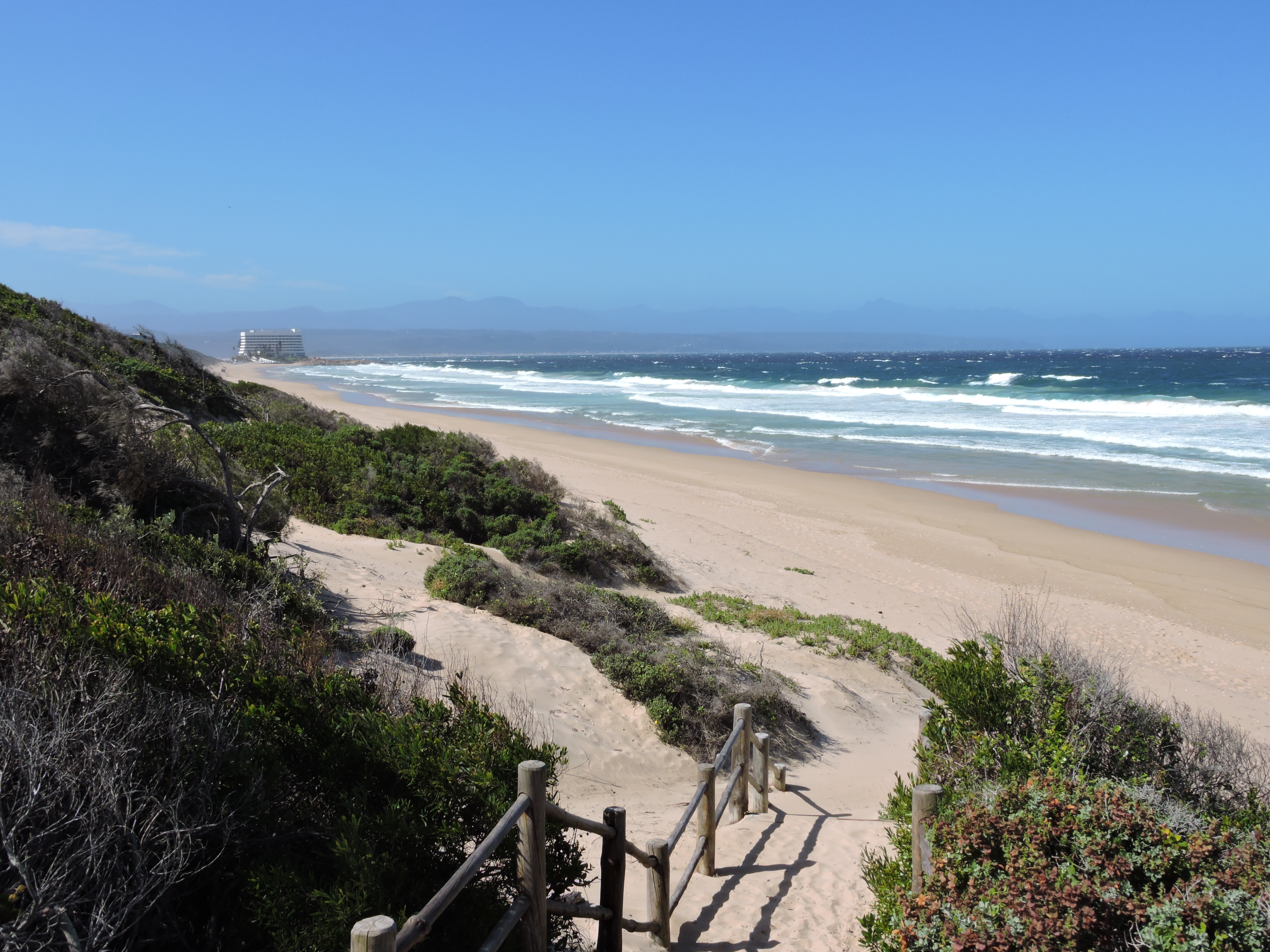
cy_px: 476
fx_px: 1211
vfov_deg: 42.9
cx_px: 635
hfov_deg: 55.4
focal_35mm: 33
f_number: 3.6
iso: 100
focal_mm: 5.9
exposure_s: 1/1250
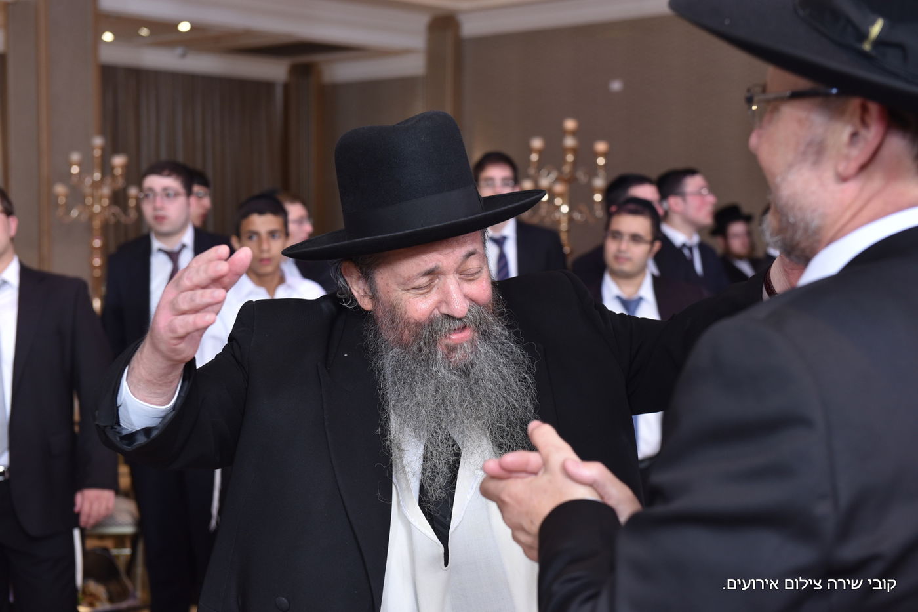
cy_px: 306
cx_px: 459
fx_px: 1530
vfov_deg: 22.6
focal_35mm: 60
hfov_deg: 33.4
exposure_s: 1/100
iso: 400
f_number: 4.5
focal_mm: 60
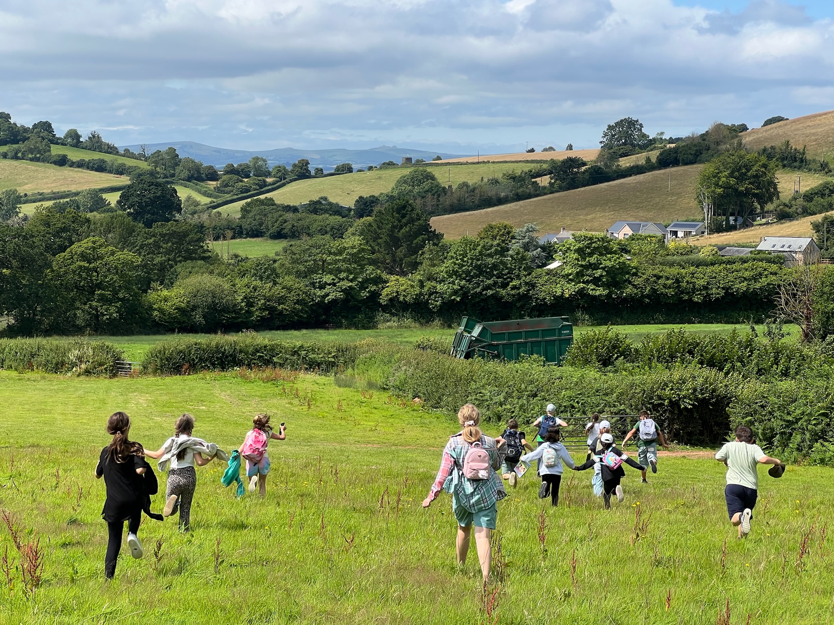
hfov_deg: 25.3
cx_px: 417
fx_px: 1855
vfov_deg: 19.1
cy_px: 312
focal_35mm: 77
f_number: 2.8
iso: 32
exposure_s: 1/723
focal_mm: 9
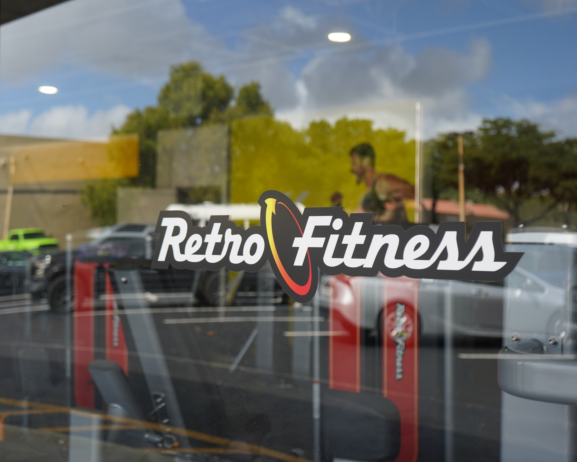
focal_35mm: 51
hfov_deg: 36.7
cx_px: 297
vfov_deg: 29.7
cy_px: 232
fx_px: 871
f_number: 4.5
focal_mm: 45
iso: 100
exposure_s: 1/160
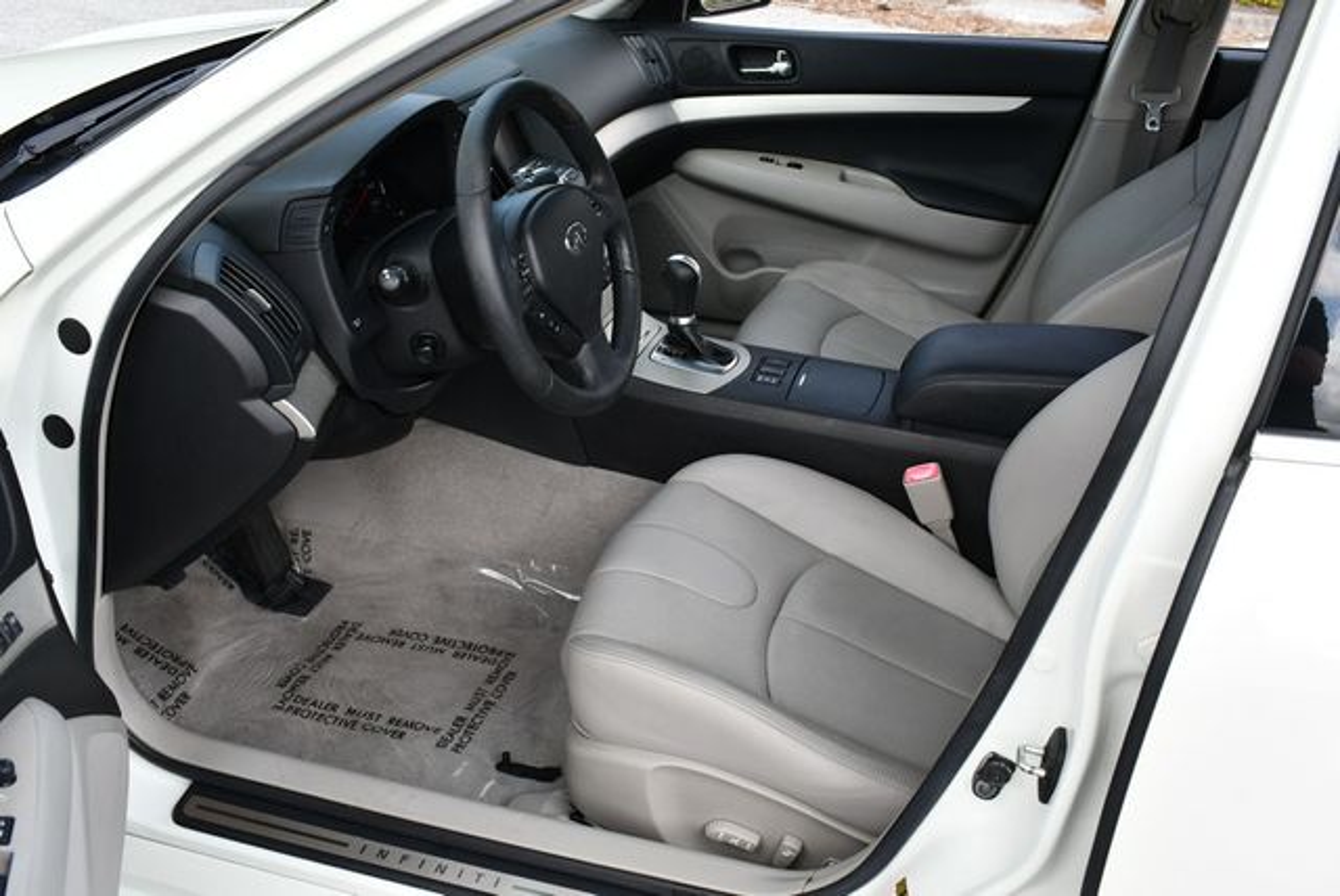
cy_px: 448
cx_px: 670
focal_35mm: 36
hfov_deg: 53.1
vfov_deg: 36.9
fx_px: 1341
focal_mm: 18
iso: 280
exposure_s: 1/250
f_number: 5.6
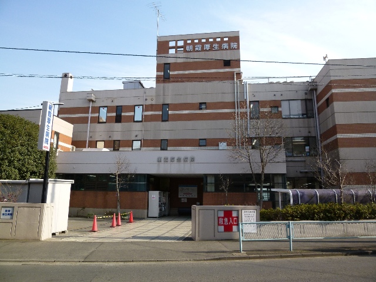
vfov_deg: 56.8
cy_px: 141
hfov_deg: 71.6
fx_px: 261
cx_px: 188
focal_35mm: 24
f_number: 4
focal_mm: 4.3
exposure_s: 1/500
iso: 100
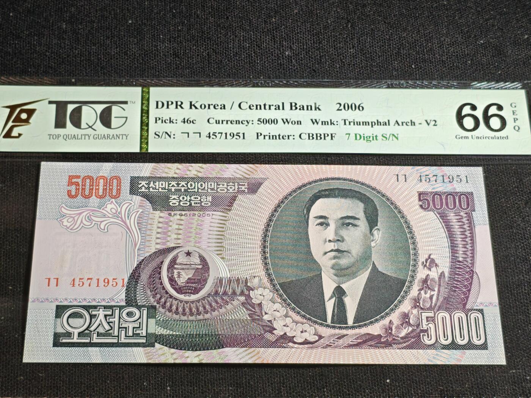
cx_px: 266
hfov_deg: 26.0
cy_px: 199
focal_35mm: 75
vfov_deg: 19.6
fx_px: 1150
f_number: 1.5
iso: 50
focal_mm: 4.94
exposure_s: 1/349
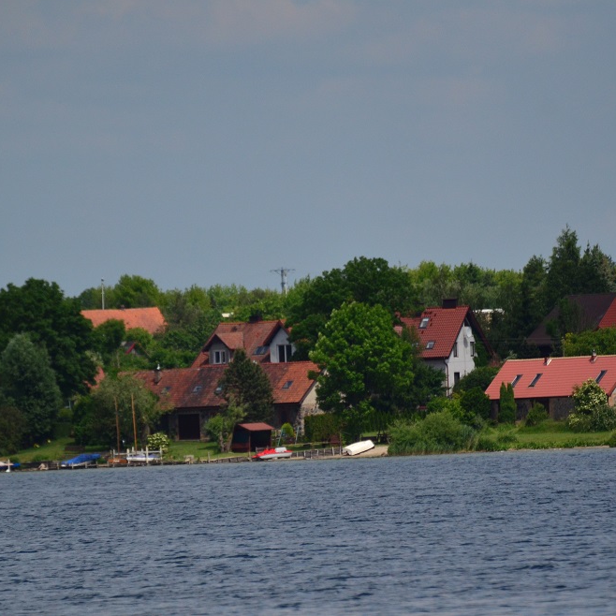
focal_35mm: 579
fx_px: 11657
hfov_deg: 3.0
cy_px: 308
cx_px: 344
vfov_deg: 3.0
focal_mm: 300
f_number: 5.6
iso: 720
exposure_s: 1/8000
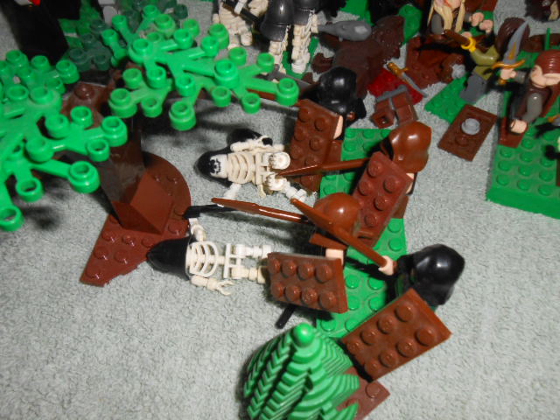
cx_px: 280
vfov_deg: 46.8
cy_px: 210
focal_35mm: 30
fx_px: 485
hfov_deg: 60.0
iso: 200
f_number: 11.9
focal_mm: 5.3
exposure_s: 1/25
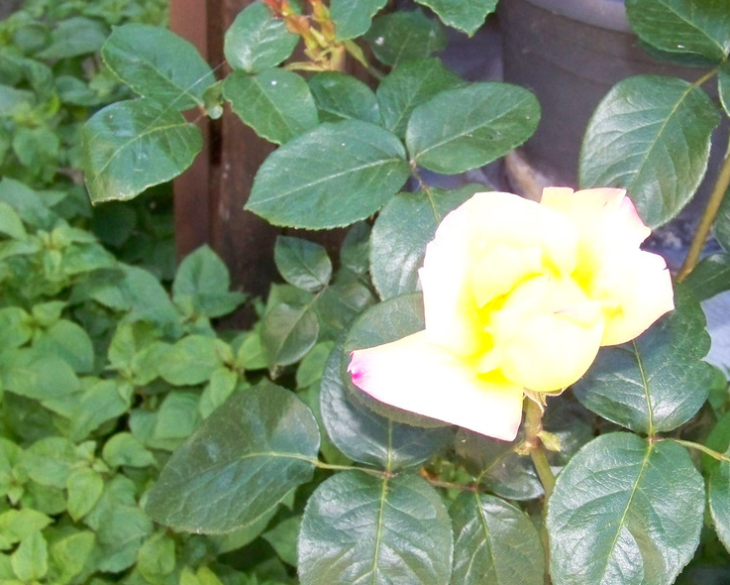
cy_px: 306
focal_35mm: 65
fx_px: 1405
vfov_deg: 23.5
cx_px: 525
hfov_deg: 28.8
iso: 400
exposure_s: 1/500
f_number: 3.2
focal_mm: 9.36
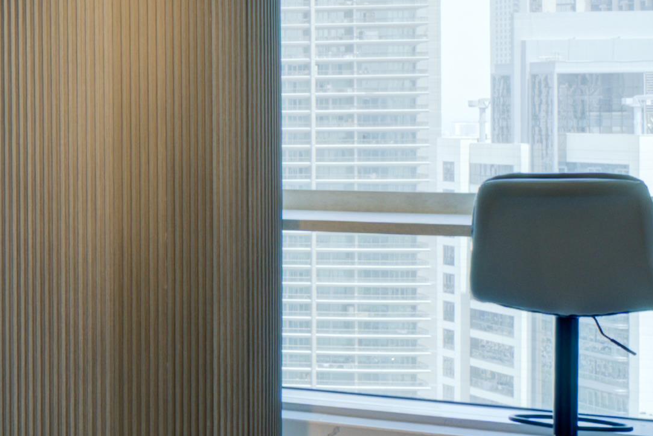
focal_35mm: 78
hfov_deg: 16.7
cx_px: -762
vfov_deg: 17.5
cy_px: 207
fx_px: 1416
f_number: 11
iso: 80
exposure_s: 1/10
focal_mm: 14
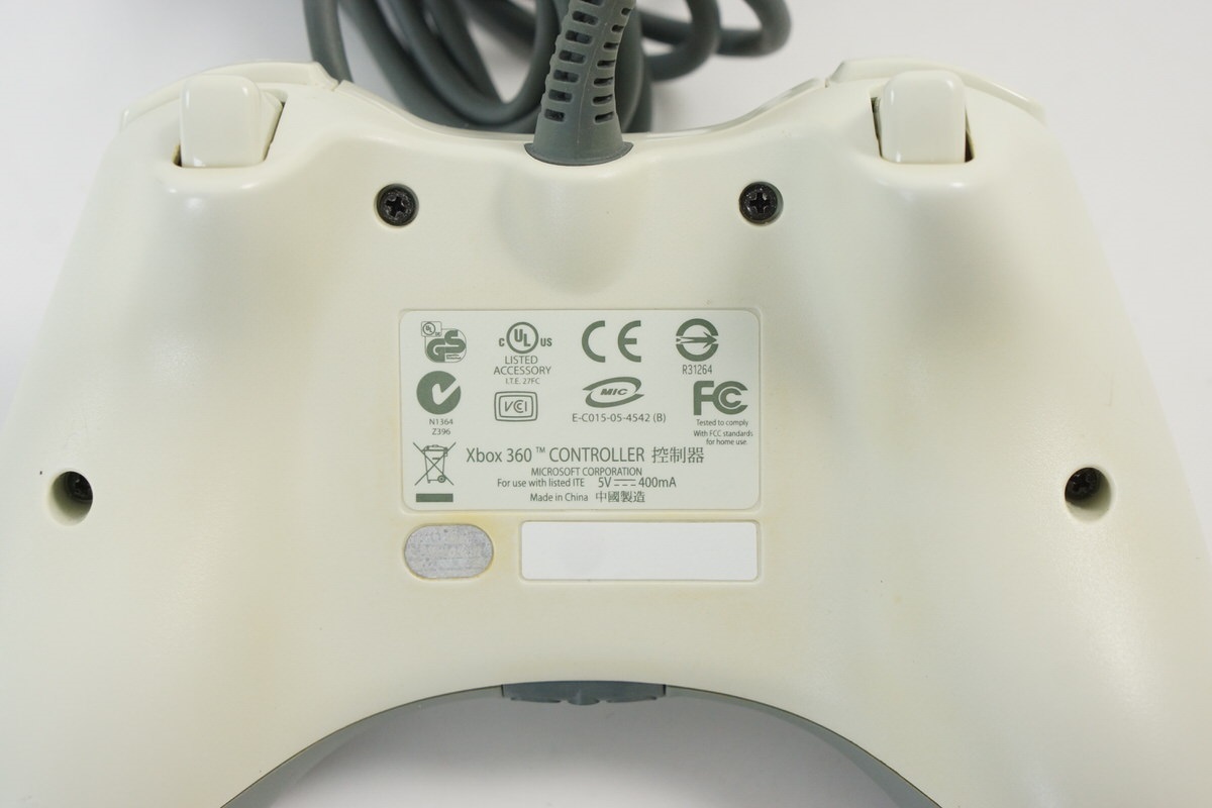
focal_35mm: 75
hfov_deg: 27.0
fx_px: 2525
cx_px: 606
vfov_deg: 18.2
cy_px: 404
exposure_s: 1/80
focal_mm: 50
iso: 1000
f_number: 6.3
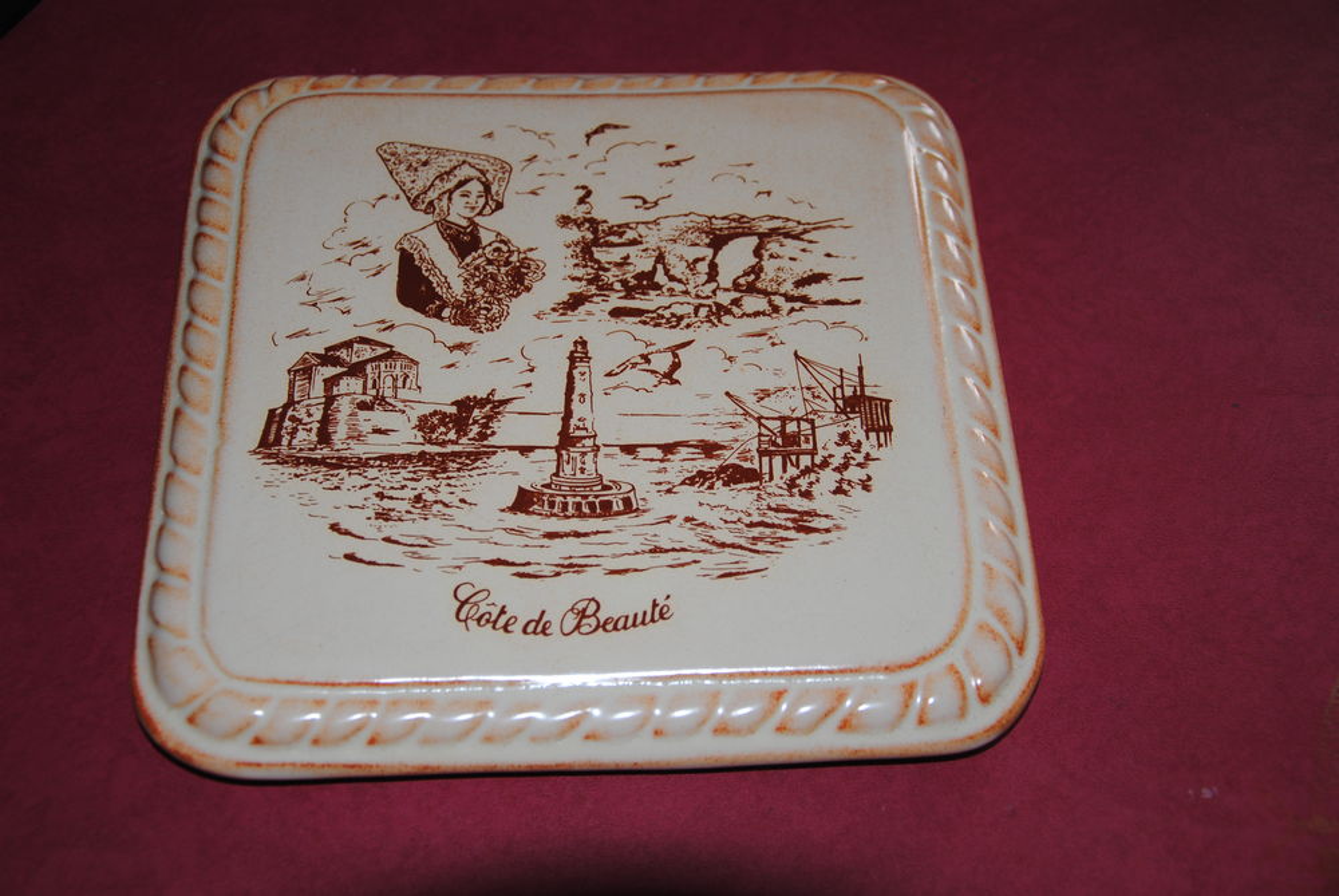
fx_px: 2122
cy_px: 448
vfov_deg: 23.8
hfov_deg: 35.0
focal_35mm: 57
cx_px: 670
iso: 200
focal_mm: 38
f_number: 4.5
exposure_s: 1/60
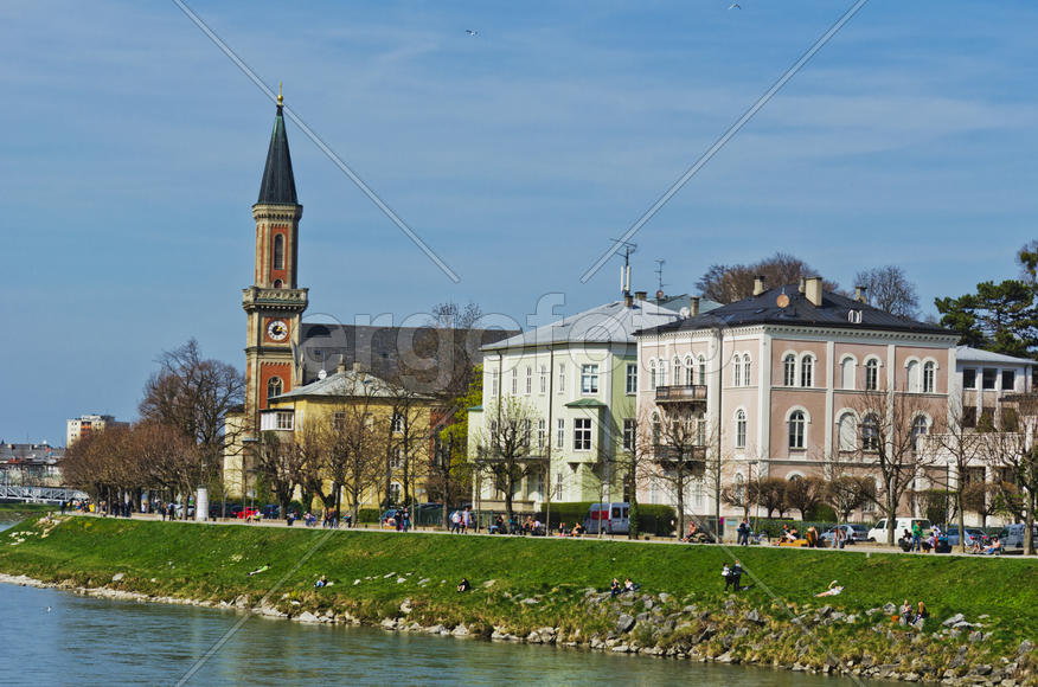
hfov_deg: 19.5
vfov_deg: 13.0
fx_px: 3021
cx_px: 519
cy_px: 344
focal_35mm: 105
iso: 100
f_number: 6.7
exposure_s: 1/750
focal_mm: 70
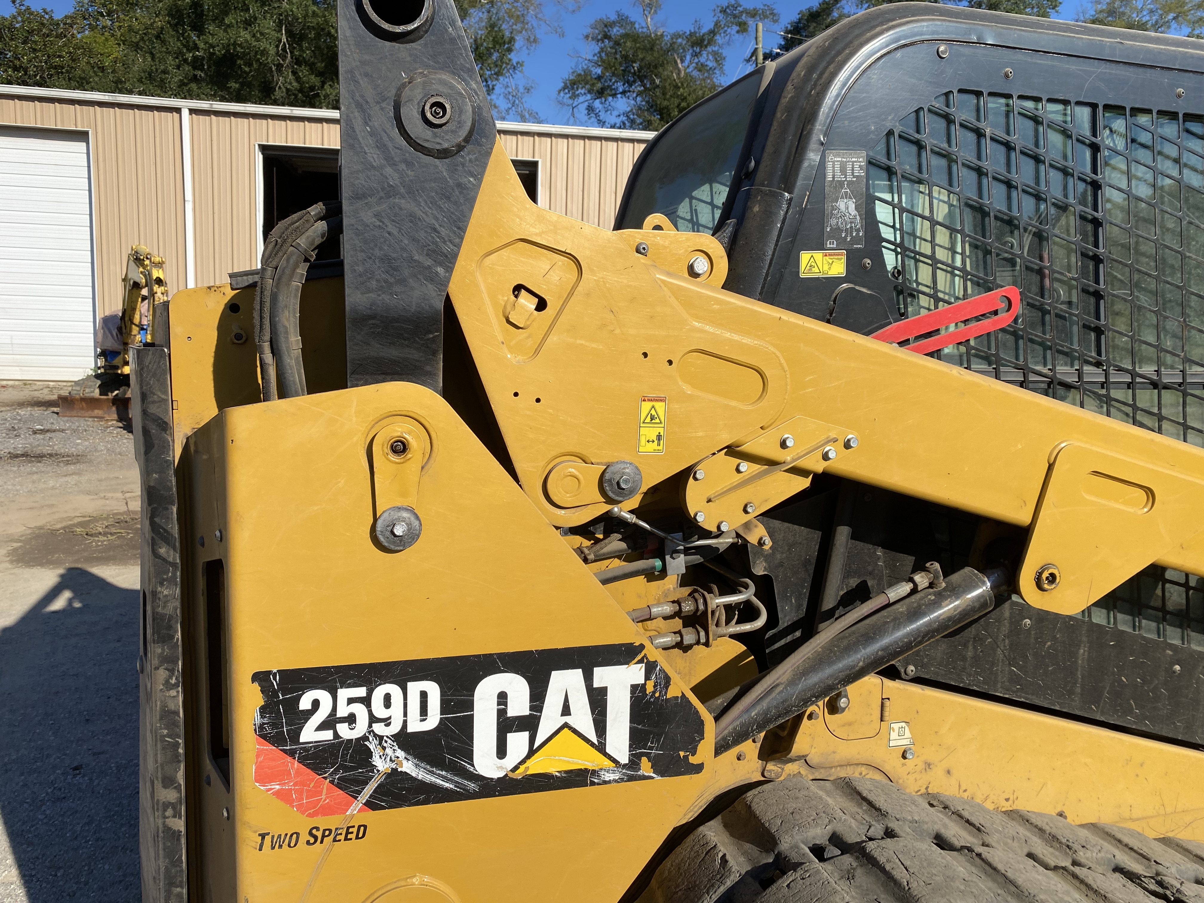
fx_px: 904
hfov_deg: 67.3
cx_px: 602
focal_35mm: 26
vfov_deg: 53.1
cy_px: 452
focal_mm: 4.25
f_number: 1.8
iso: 32
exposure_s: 1/3610
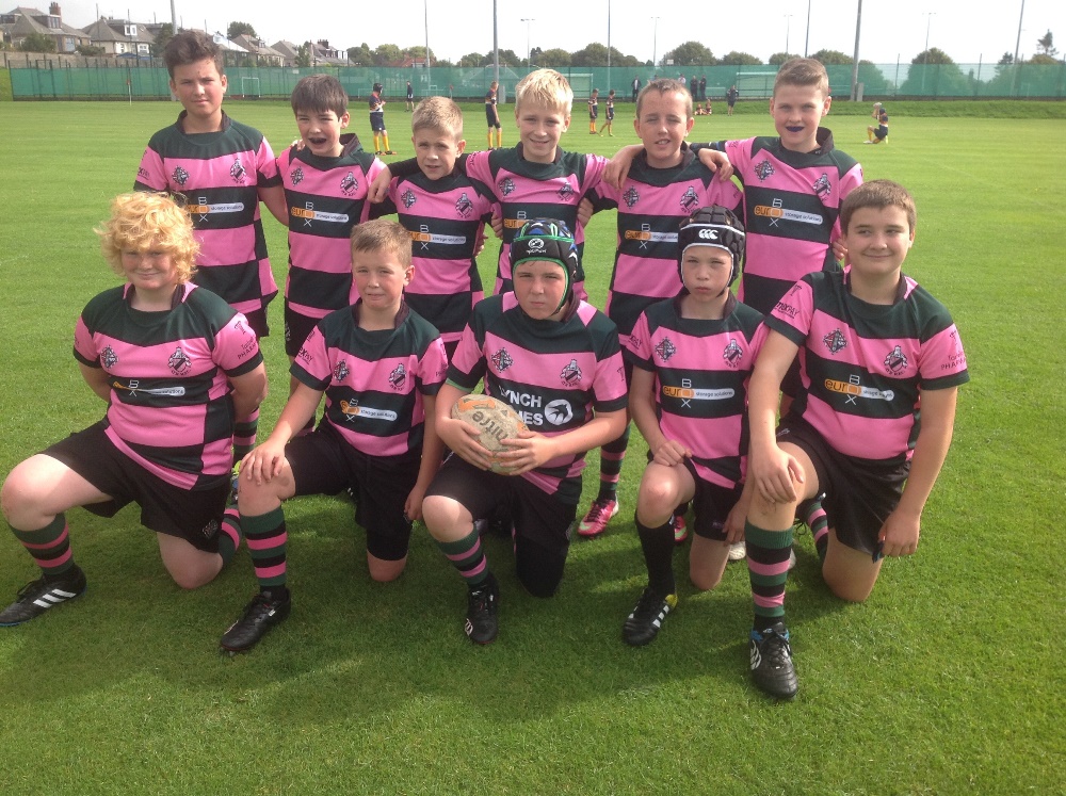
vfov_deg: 40.6
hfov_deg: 52.7
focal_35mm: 35
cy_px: 398
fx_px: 1076
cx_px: 533
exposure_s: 1/889
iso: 50
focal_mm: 4.28
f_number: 2.4
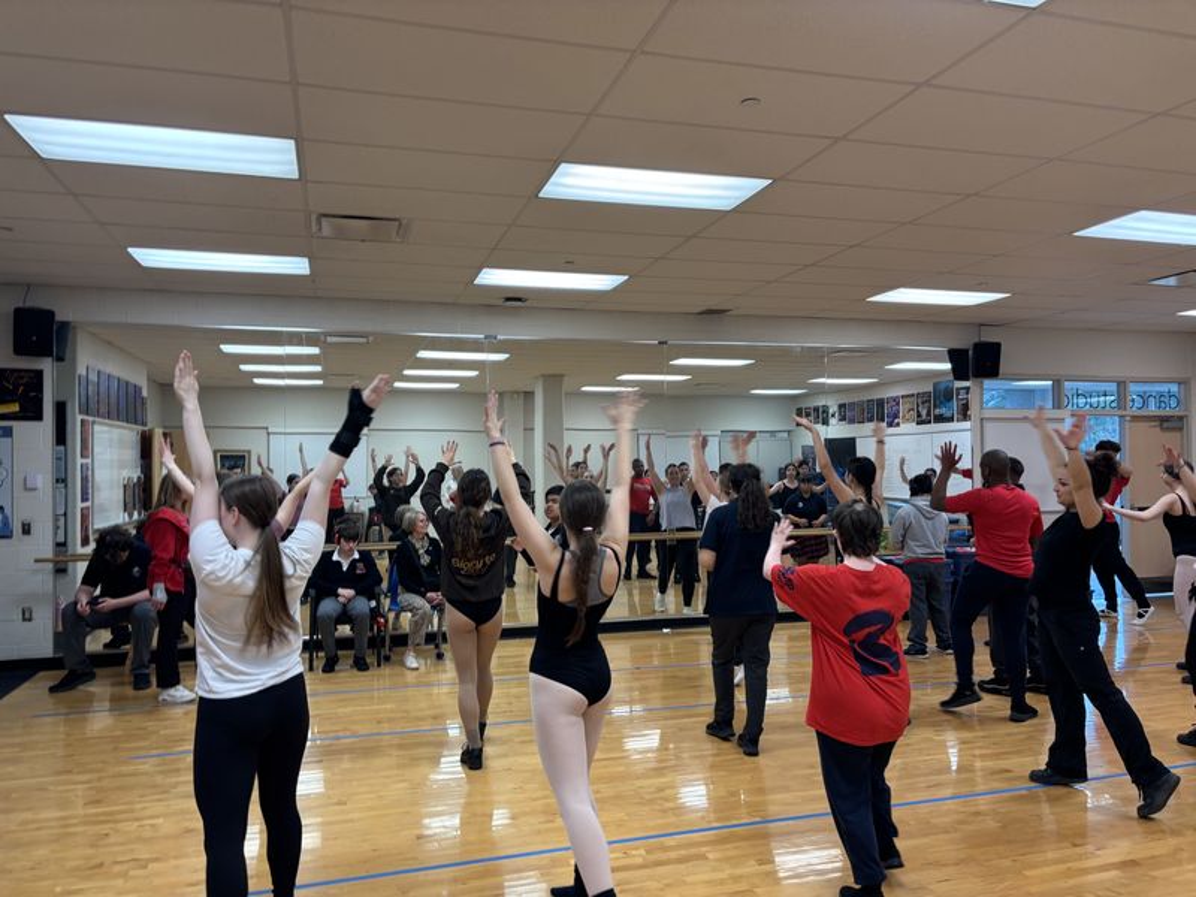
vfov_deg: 53.1
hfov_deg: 67.3
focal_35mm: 26
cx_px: 598
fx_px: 898
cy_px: 448
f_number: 1.6
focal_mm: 5.96
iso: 80
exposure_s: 1/60
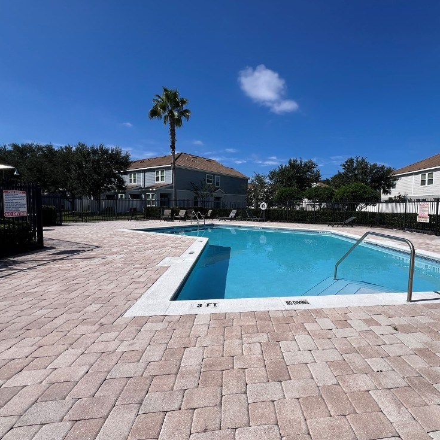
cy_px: 220
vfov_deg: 87.4
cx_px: 268
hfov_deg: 86.2
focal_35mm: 16
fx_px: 230
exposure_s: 1/3425
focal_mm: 1.57
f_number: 1.8
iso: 32
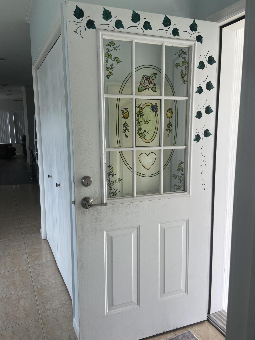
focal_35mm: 26
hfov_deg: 53.1
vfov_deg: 67.3
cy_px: 170
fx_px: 255
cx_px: 128
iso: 32
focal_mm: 4.25
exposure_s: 1/204
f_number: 1.8
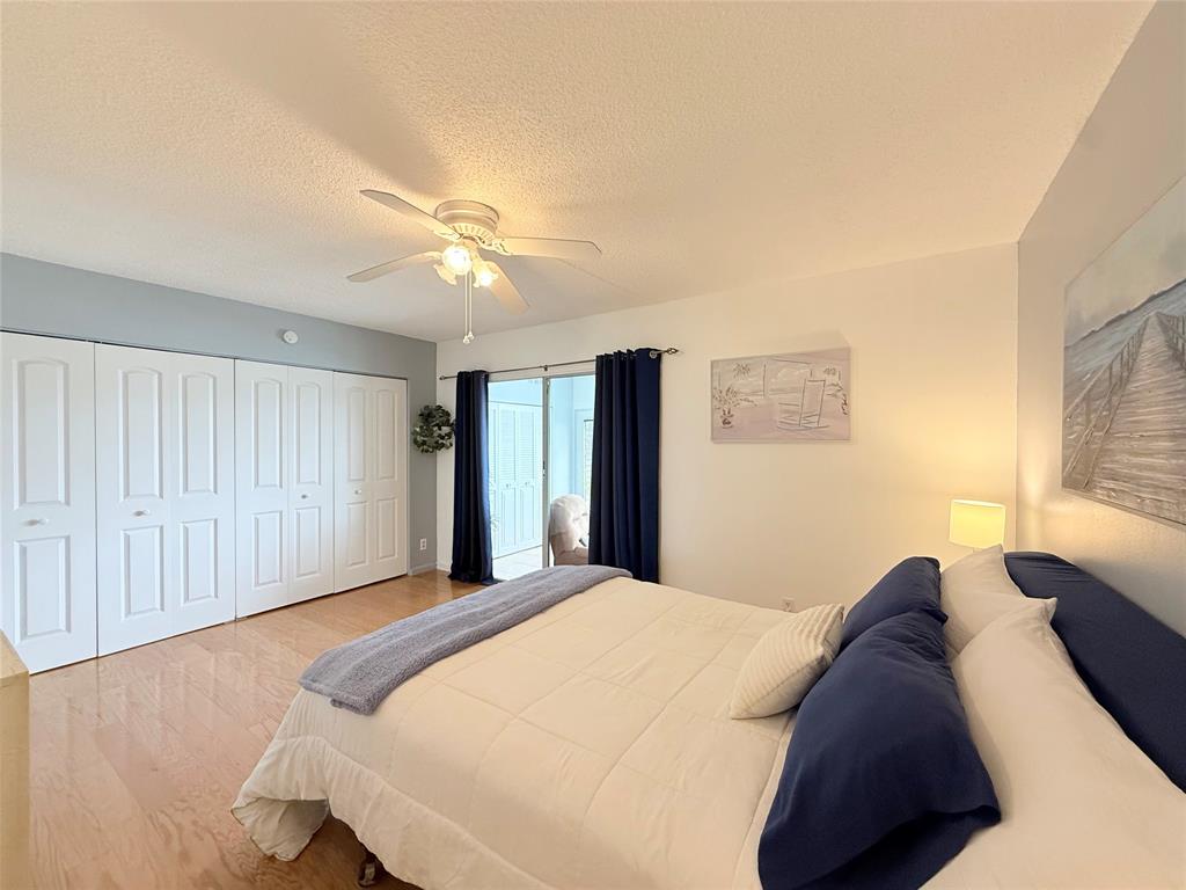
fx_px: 480
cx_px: 593
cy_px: 445
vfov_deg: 85.7
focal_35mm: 14
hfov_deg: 102.1
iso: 250
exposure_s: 1/120
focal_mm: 2.22
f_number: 2.2
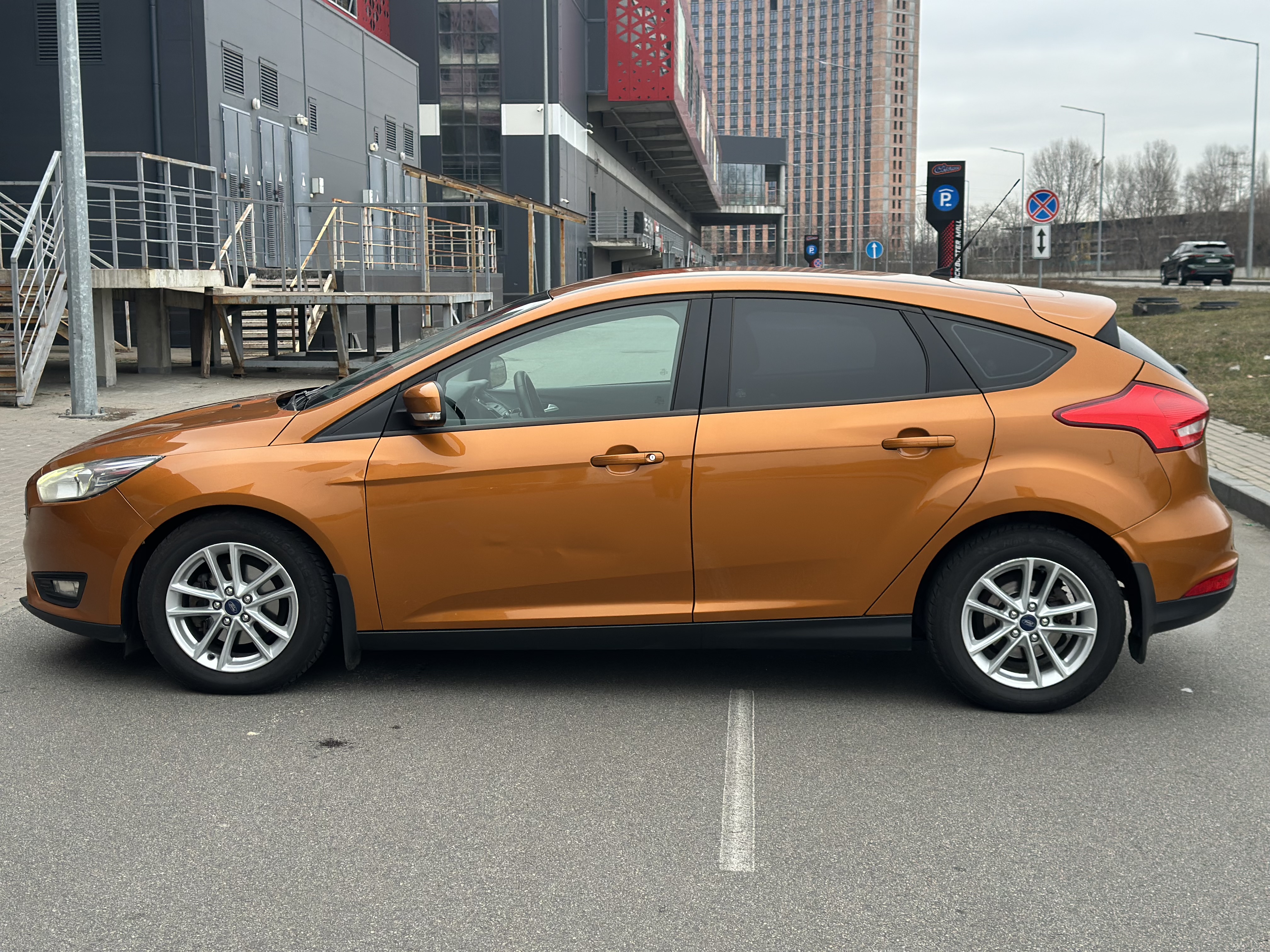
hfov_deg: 39.7
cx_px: 635
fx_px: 1761
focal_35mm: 48
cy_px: 476
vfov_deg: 30.3
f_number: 1.78
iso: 80
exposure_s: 1/224
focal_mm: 6.86
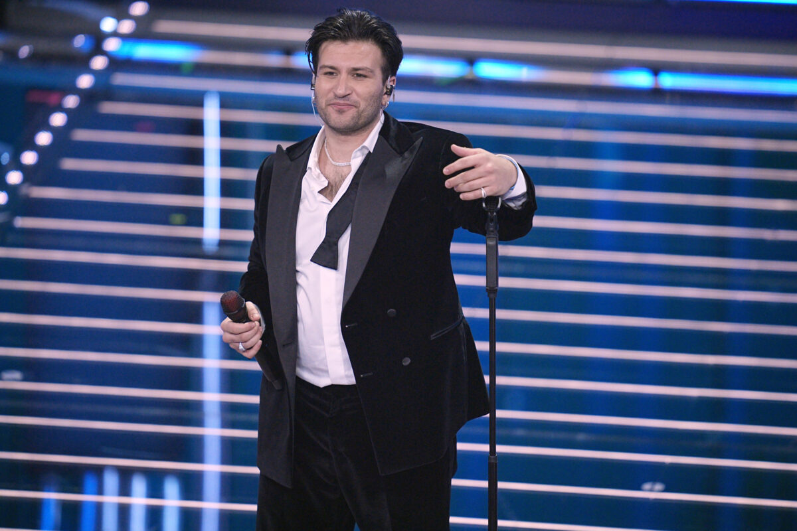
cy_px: 266
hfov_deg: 5.2
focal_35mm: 400
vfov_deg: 3.4
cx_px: 398
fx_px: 8855
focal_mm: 400
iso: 4000
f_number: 3.2
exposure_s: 1/640
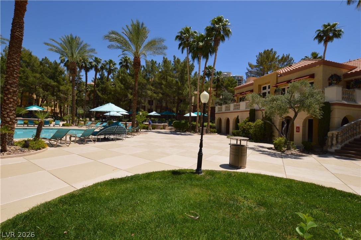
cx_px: 180
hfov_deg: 100.5
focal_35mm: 15
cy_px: 120
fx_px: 150
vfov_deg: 77.2
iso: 100
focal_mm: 10
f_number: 11
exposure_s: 1/200
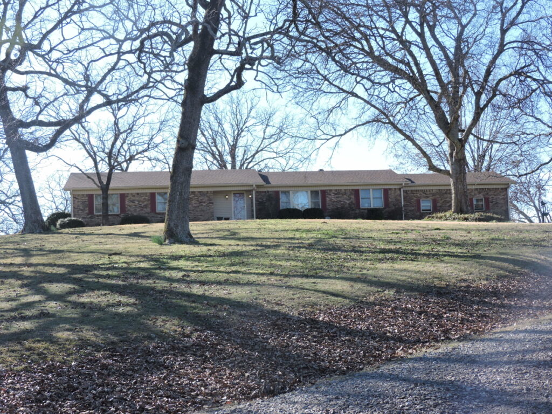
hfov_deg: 34.9
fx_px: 877
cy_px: 207
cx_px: 276
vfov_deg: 26.6
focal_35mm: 55
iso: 100
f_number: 3.7
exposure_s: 1/320
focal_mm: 9.8
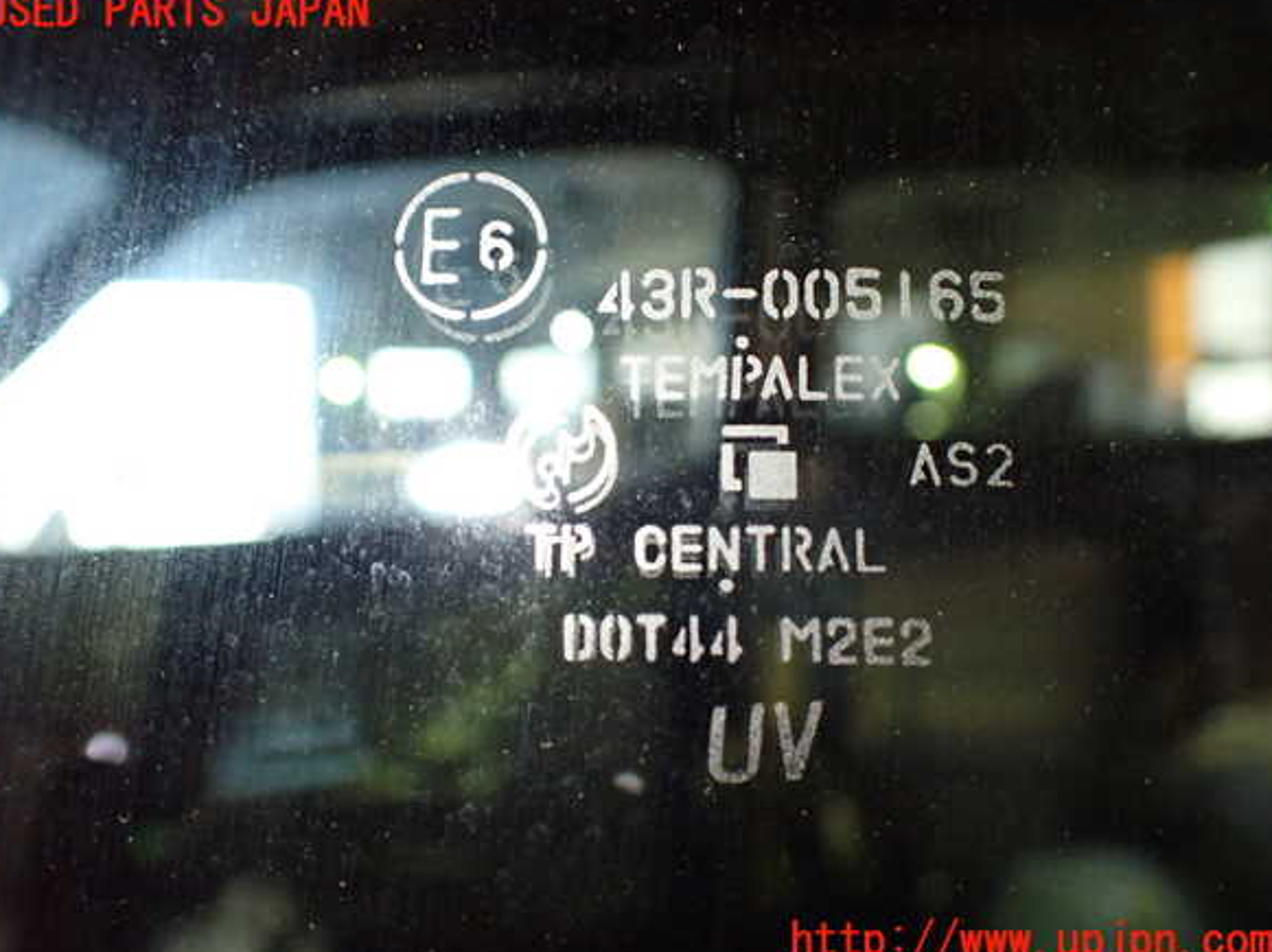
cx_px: 628
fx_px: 1138
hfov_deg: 58.4
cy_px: 477
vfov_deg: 45.4
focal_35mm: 31
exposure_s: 1/125
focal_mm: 5.4
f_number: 2.3
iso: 640
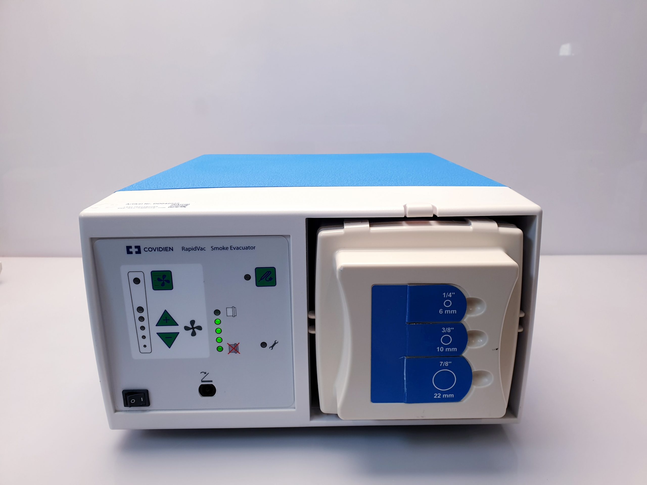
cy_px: 242
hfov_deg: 67.3
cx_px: 324
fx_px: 486
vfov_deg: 53.1
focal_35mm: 26
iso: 50
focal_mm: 4.3
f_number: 2.4
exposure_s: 1/50
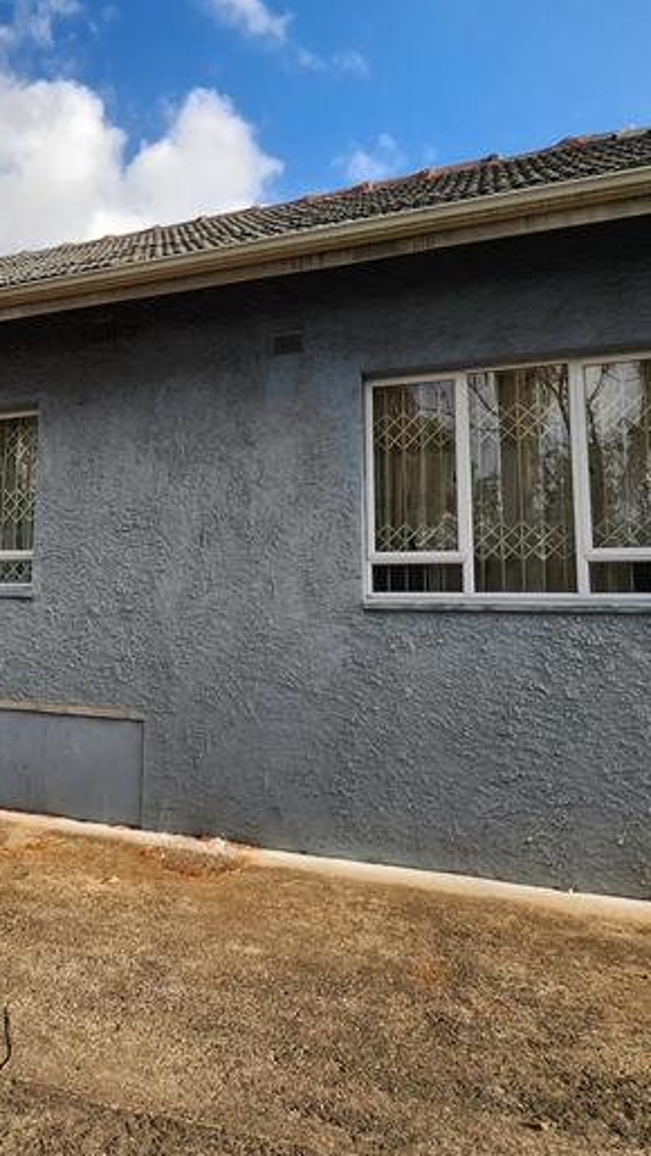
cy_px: 552
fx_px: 675
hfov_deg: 48.3
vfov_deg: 81.1
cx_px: 119
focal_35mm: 22
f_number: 2.2
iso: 50
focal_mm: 2.2
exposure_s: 1/976
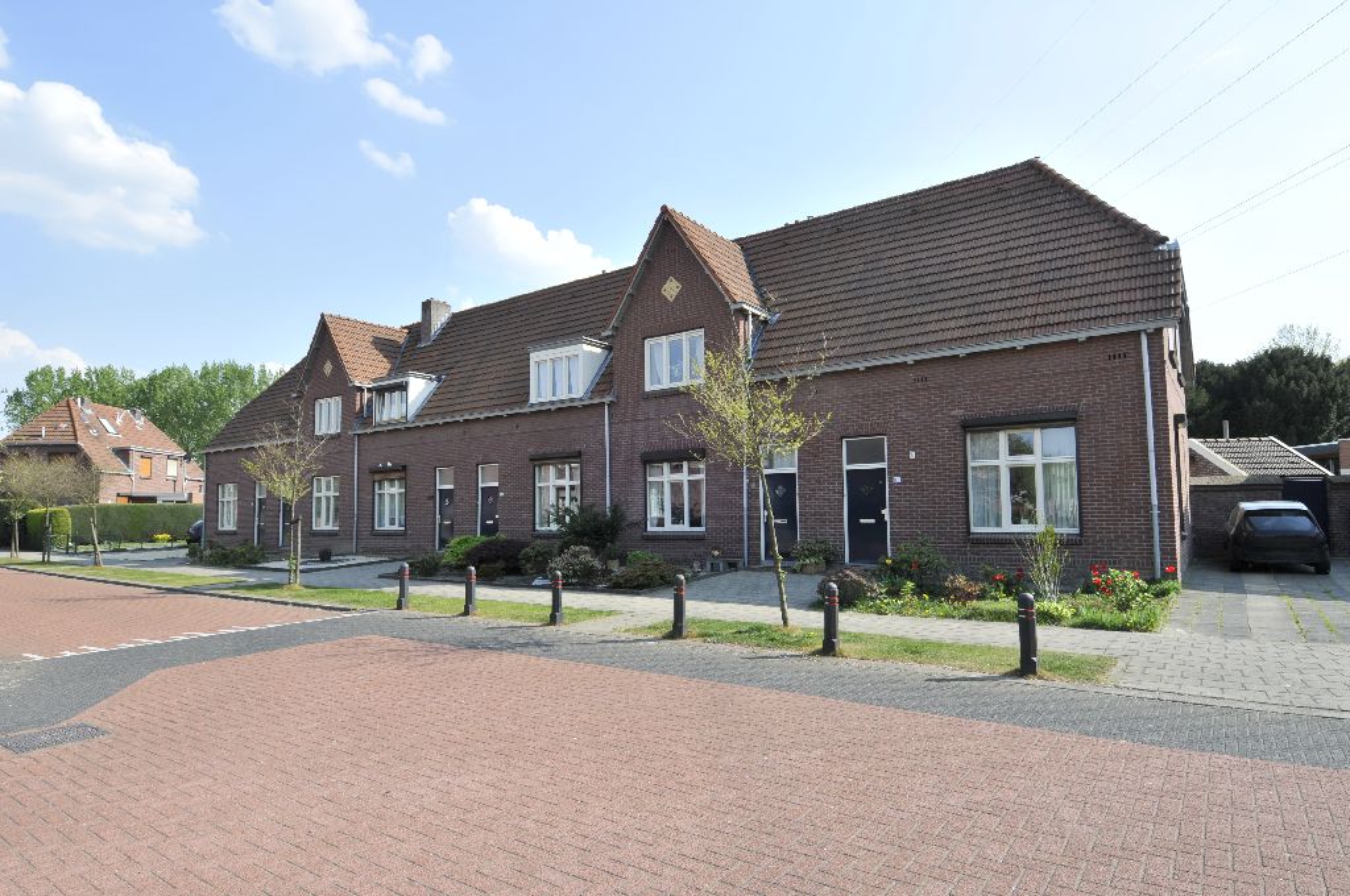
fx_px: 730
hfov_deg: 85.5
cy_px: 448
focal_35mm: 20
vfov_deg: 63.1
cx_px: 675
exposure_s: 1/250
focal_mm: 13
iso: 200
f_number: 9
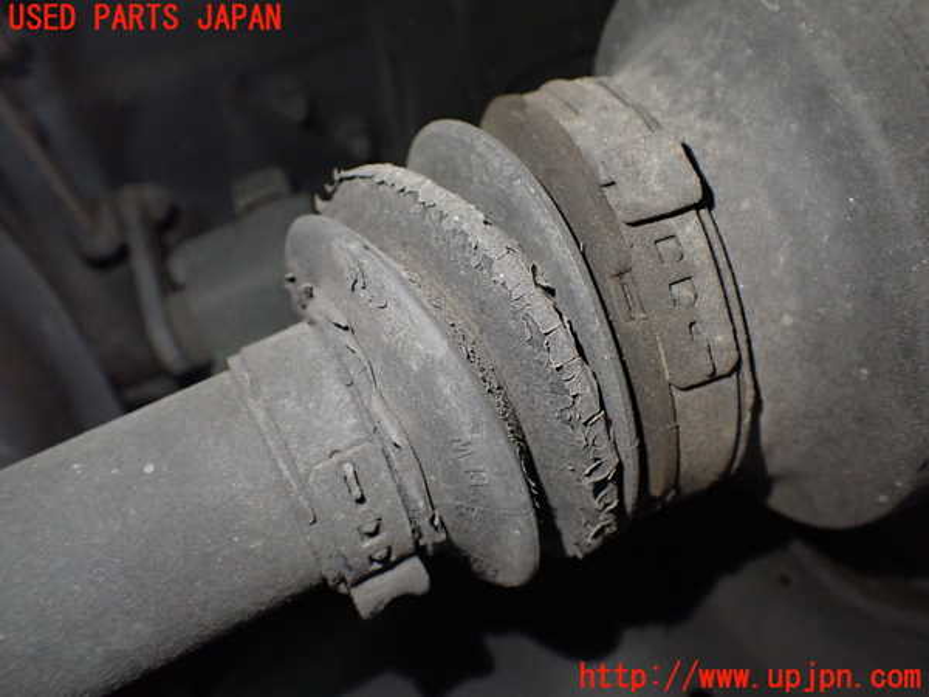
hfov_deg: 60.0
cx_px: 464
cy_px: 348
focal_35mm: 30
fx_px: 805
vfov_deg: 46.8
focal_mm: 5.4
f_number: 2.3
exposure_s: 1/100
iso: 800
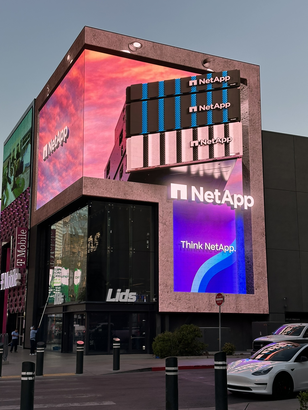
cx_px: 154
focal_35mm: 48
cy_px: 205
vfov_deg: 39.7
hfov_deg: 30.3
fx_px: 569
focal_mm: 6.86
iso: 80
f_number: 1.78
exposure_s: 1/487
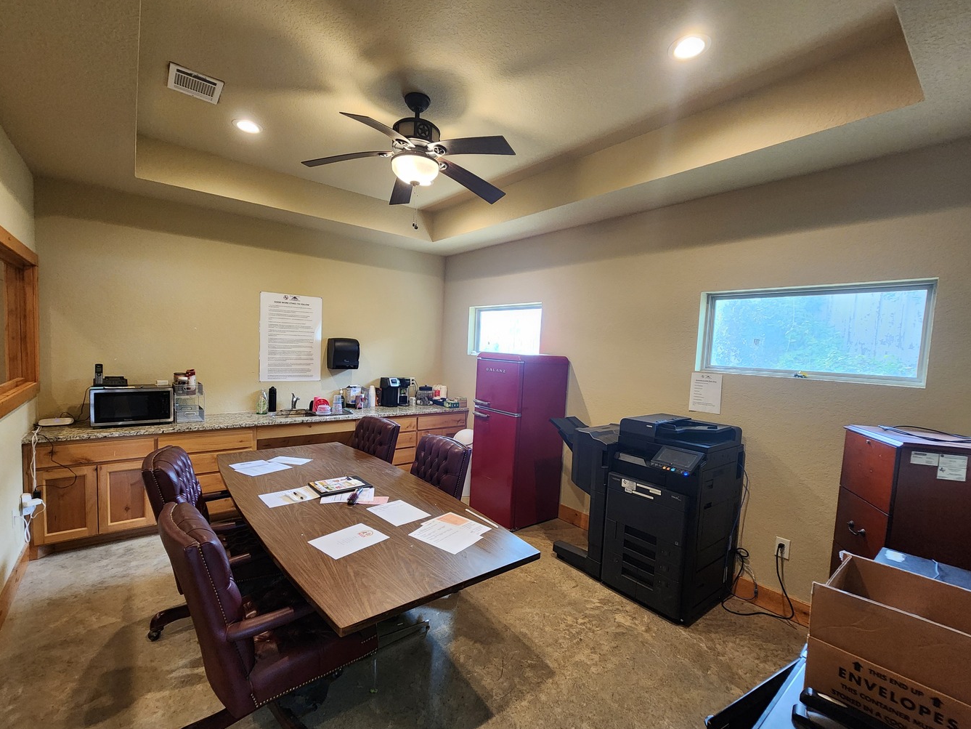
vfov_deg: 85.7
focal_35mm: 14
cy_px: 376
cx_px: 475
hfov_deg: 102.0
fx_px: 393
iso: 400
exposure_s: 1/60
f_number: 2.2
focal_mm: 2.2
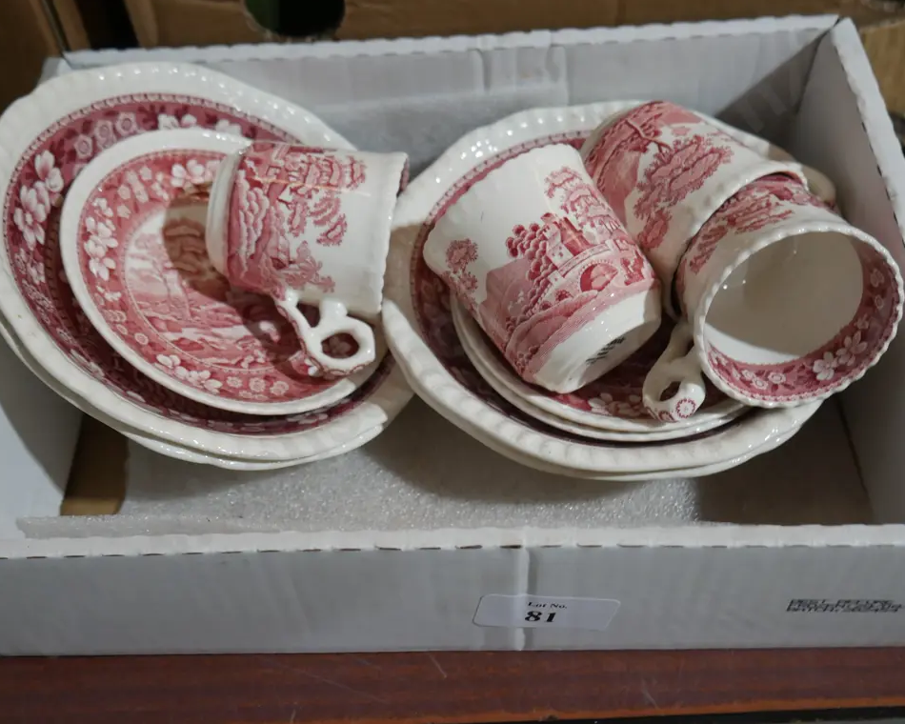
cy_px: 359
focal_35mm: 40
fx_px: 1071
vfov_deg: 37.3
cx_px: 418
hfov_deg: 45.8
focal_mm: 19
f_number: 4.1
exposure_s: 1/60
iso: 640
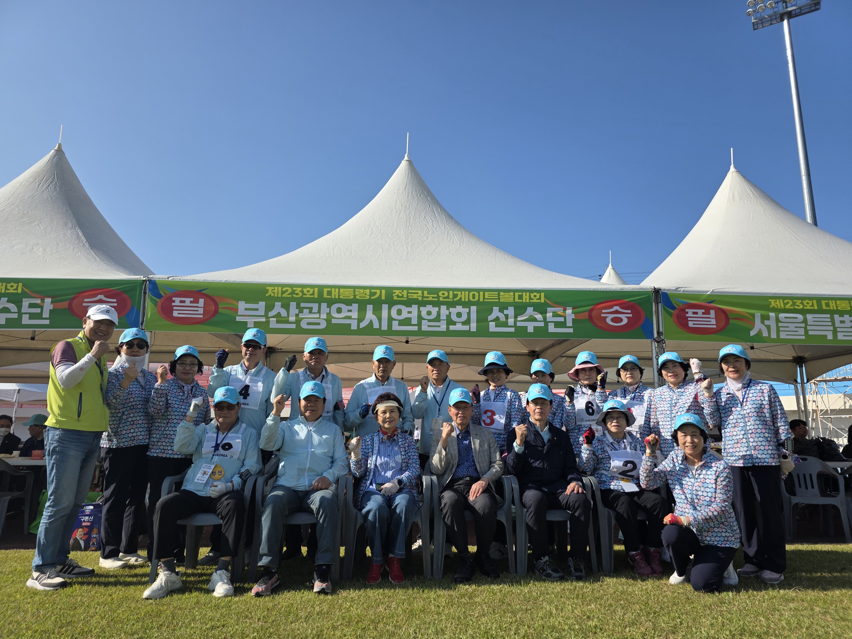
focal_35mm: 23
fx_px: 566
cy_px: 320
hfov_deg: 73.9
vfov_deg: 58.9
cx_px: 426
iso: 80
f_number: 1.7
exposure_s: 1/6355
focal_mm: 6.3
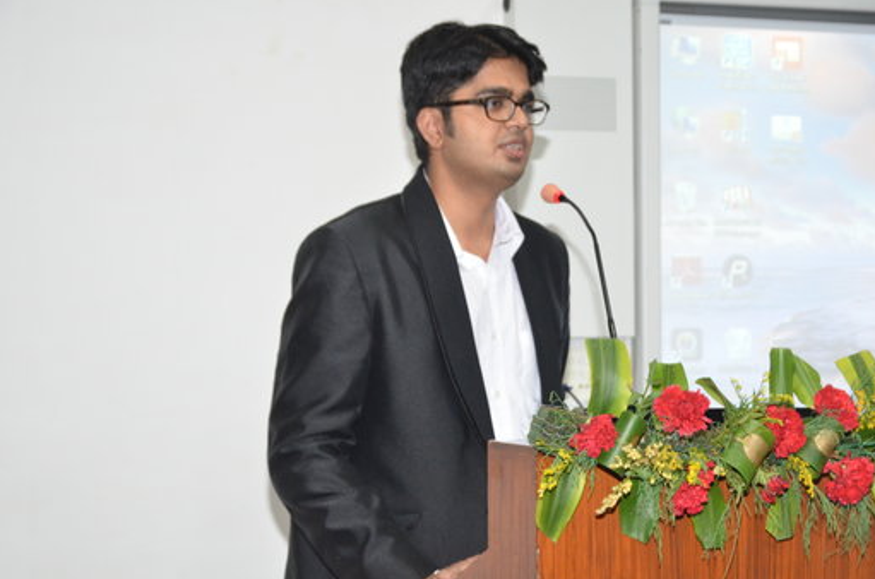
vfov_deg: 18.3
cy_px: 292
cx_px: 498
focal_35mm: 74
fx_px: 1794
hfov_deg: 27.4
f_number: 5.6
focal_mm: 42
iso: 2000
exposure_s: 1/80
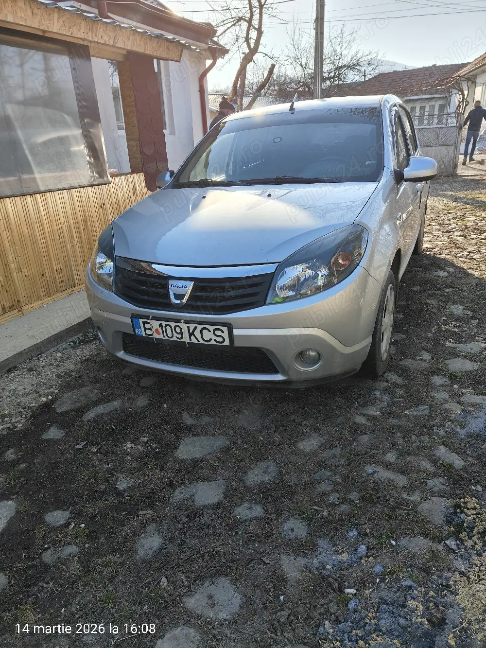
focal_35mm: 24
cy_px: 324
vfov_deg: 71.6
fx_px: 449
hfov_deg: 56.8
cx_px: 243
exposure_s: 1/333
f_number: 1.8
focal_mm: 5.59
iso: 50
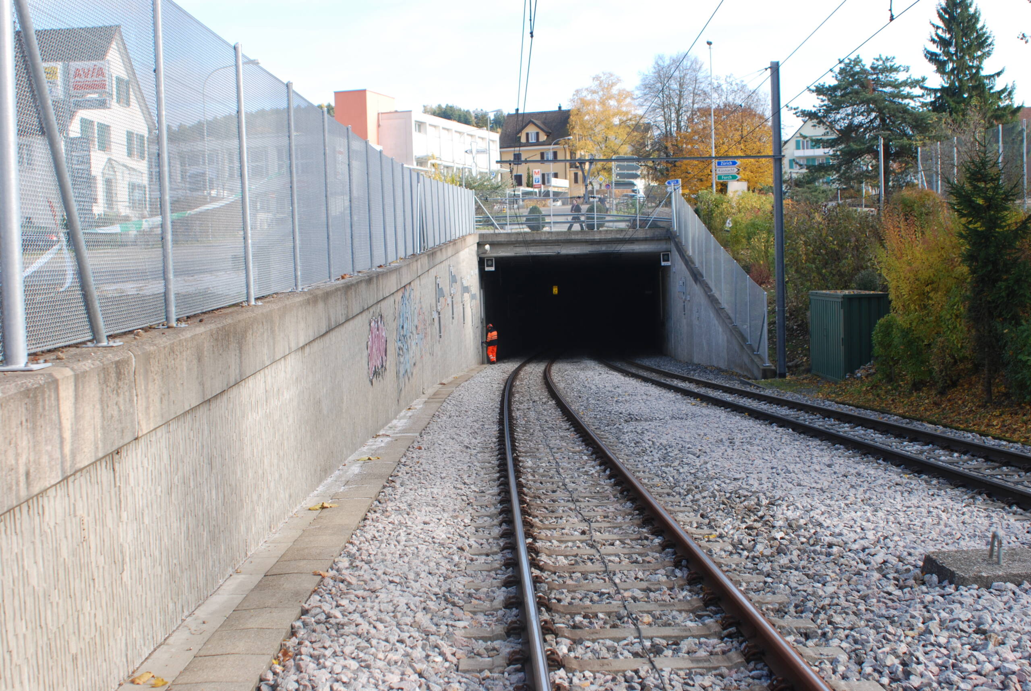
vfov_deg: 26.6
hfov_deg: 38.8
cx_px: 516
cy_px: 346
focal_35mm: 51
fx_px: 1462
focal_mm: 34
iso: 110
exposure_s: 1/125
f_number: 5.6
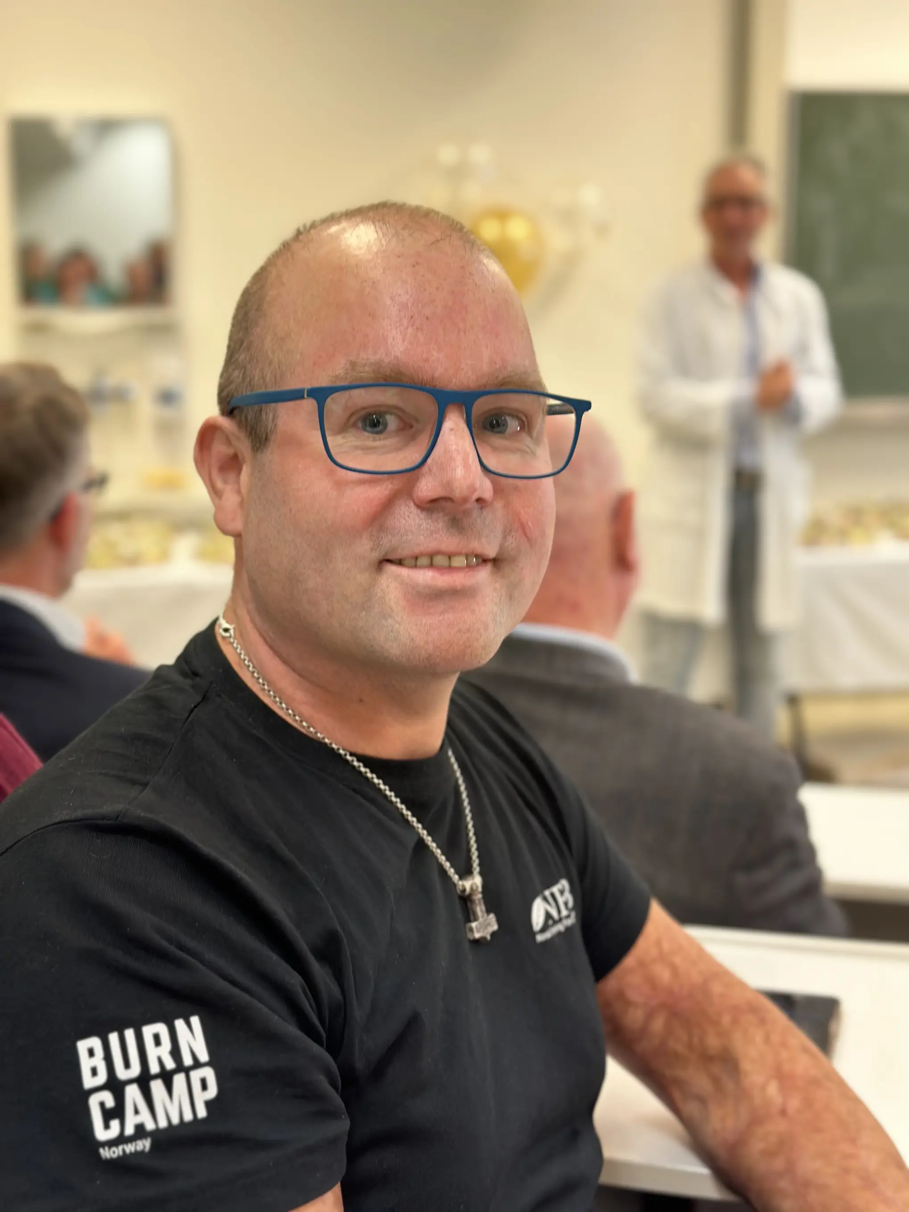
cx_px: 454
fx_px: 1681
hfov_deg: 30.3
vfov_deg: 39.7
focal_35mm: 48
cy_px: 606
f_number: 1.78
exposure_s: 1/50
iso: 125
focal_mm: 6.86
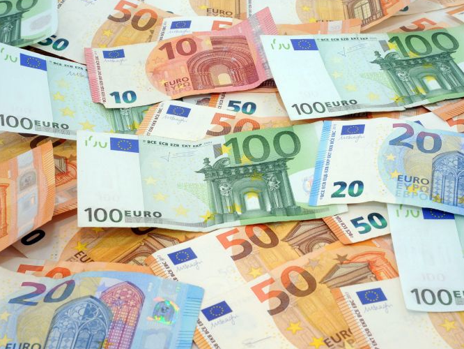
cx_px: 254
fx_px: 1207
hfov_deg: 21.8
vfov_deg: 16.4
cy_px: 166
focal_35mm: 90
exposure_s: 1/200
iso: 1000
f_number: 18
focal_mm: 78
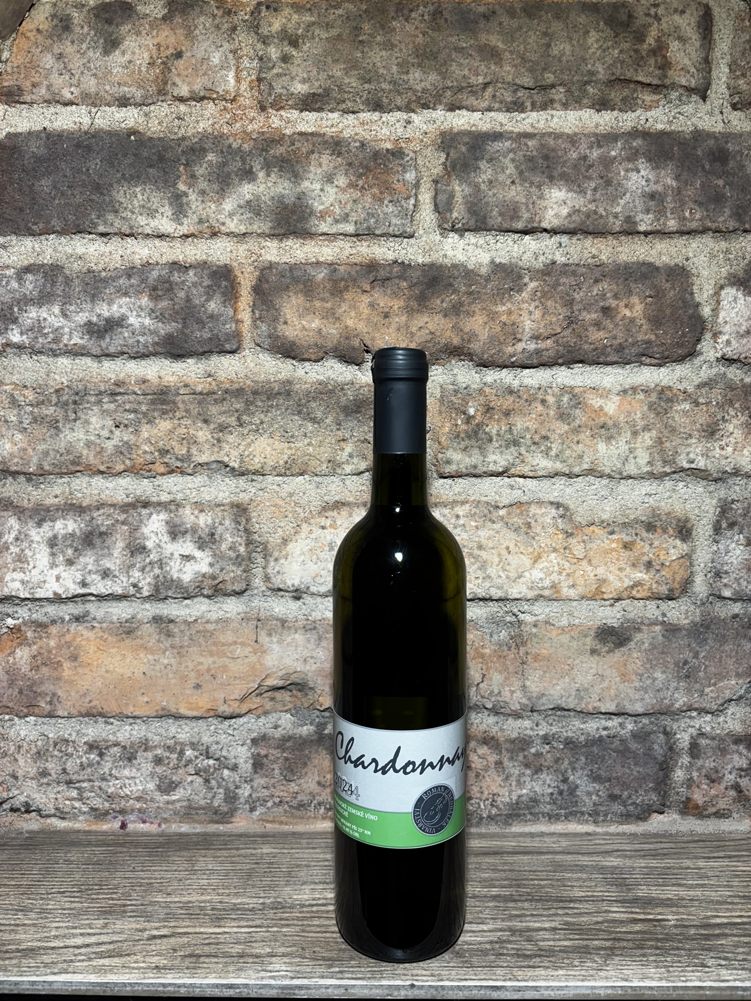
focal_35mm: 26
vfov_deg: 67.3
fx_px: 752
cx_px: 376
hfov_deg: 53.1
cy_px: 500
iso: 50
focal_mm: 5.96
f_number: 1.6
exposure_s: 1/100
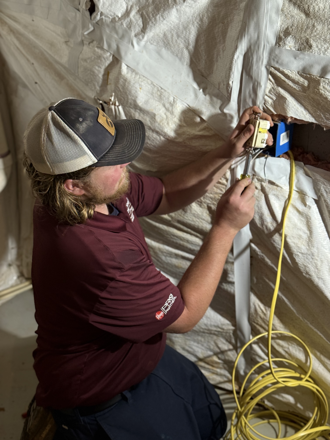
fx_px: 610
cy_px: 220
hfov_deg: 30.3
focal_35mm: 48
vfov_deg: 39.7
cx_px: 165
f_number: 1.78
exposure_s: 1/45
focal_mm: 6.76
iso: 250
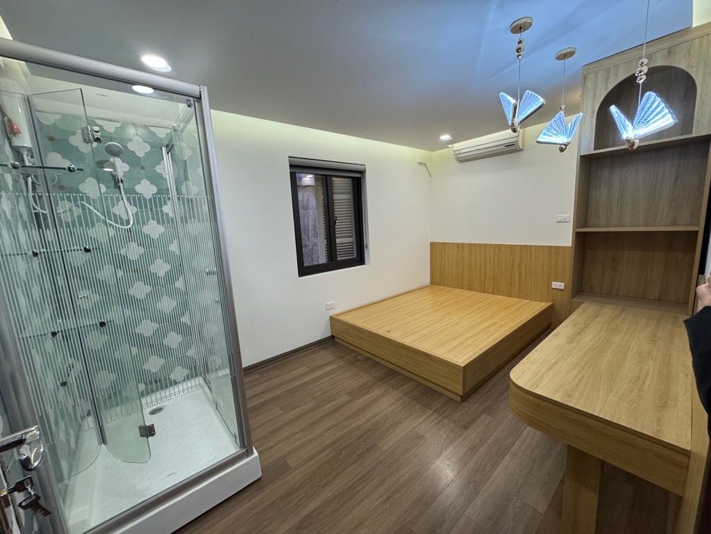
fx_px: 288
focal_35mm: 14
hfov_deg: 102.1
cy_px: 267
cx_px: 356
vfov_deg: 85.7
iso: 250
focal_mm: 2.22
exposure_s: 1/99
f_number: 2.2
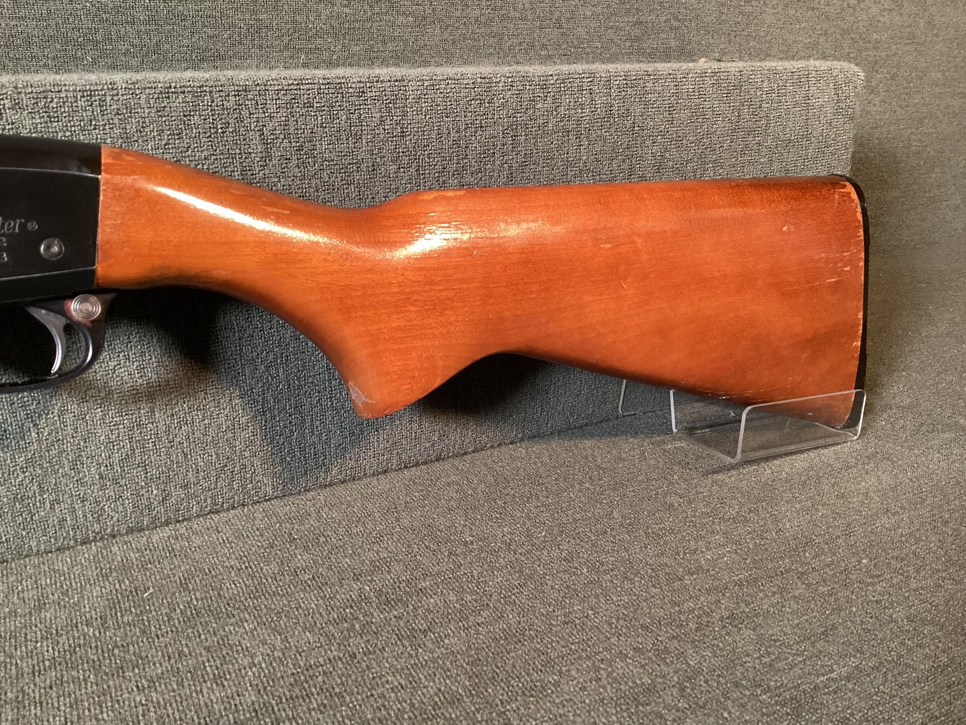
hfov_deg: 58.3
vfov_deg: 45.4
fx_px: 865
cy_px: 362
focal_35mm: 31
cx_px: 483
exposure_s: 1/33
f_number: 2.4
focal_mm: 3.3
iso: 320
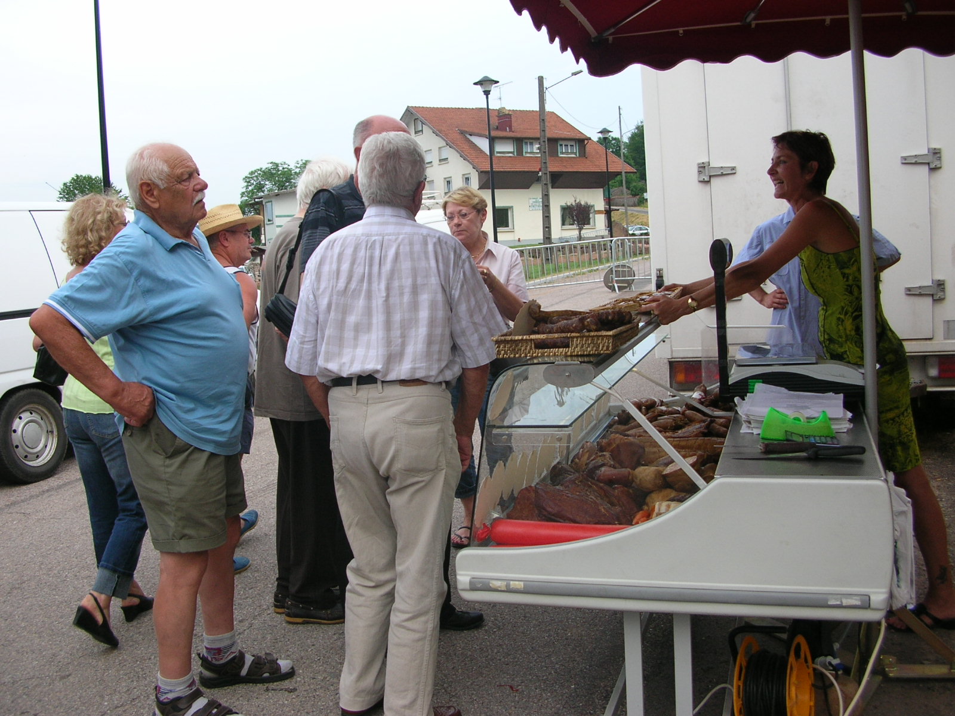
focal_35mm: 35
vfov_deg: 40.7
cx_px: 478
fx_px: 966
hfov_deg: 52.6
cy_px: 358
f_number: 2.8
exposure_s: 1/200
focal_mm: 5.8
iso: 50
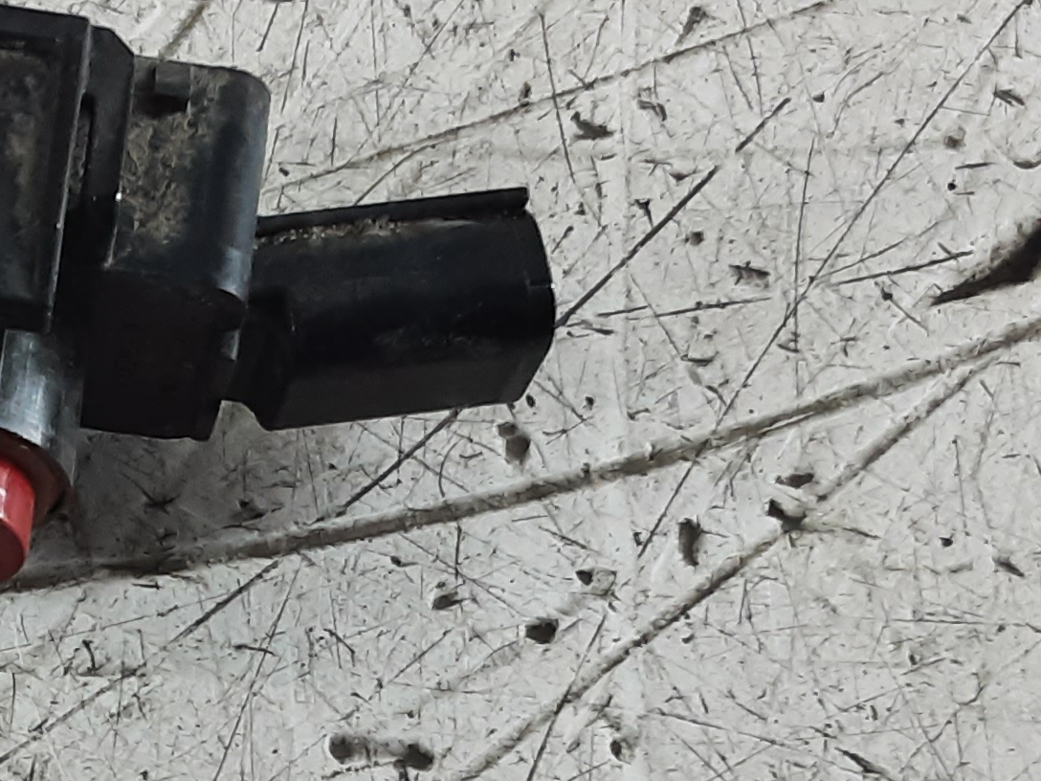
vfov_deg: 17.7
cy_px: 814
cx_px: -50
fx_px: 2436
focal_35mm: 81
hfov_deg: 23.0
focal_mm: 2.91
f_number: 1.9
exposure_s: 1/50
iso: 125
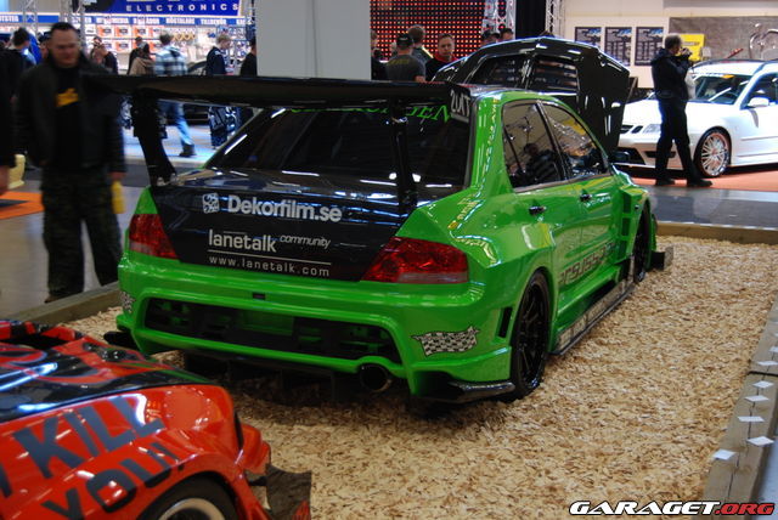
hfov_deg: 41.1
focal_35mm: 48
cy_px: 260
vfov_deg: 28.1
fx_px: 1038
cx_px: 389
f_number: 4.5
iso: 200
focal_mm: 32
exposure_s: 1/15
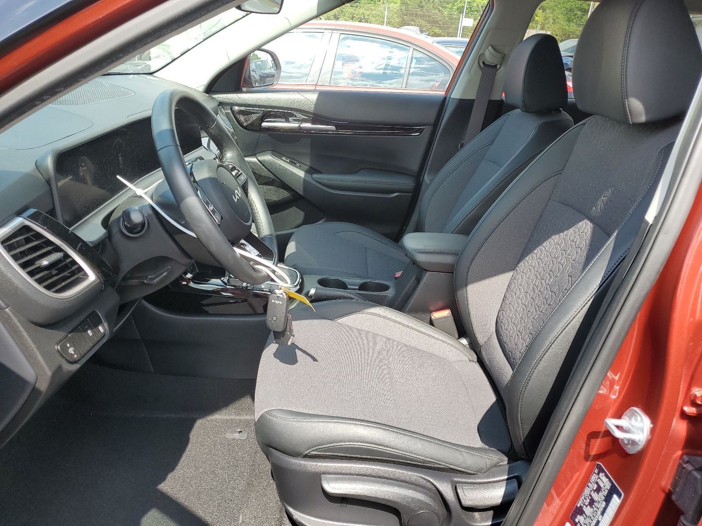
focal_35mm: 26
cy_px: 263
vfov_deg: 53.1
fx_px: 527
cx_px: 351
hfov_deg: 67.3
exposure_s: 1/588
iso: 50
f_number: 1.5
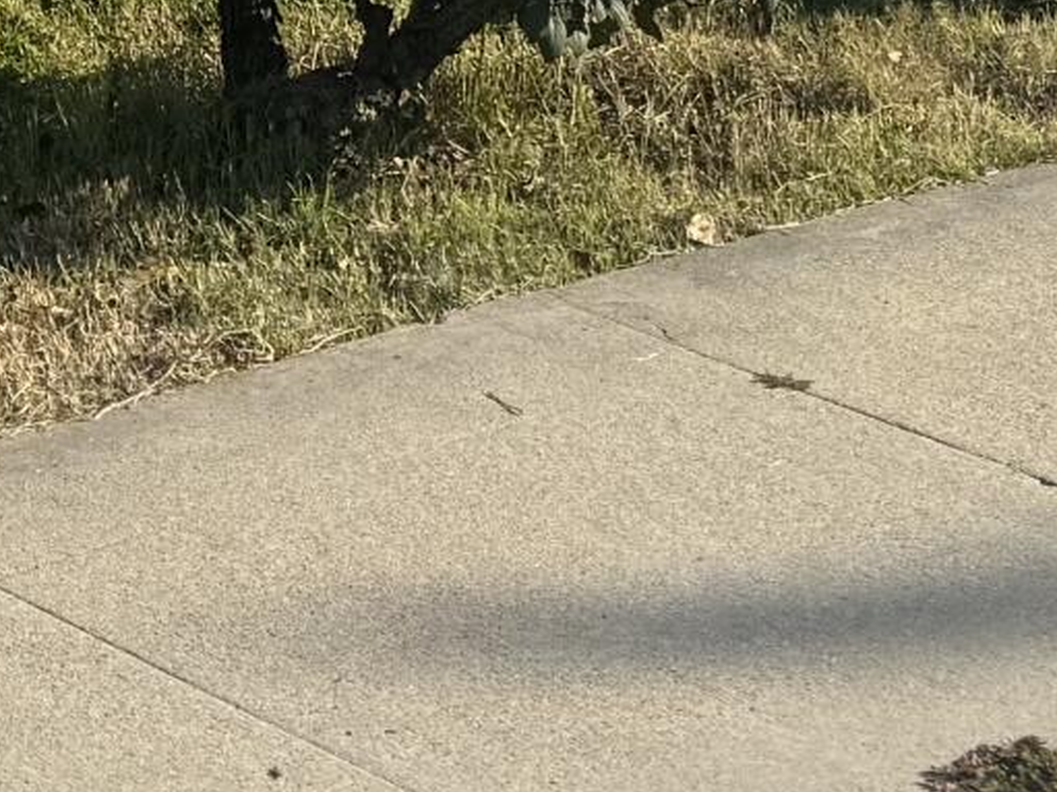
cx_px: -37
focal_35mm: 141
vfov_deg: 9.4
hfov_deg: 13.8
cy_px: -1092
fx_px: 4304
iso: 80
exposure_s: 1/4310
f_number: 1.78
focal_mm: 6.76
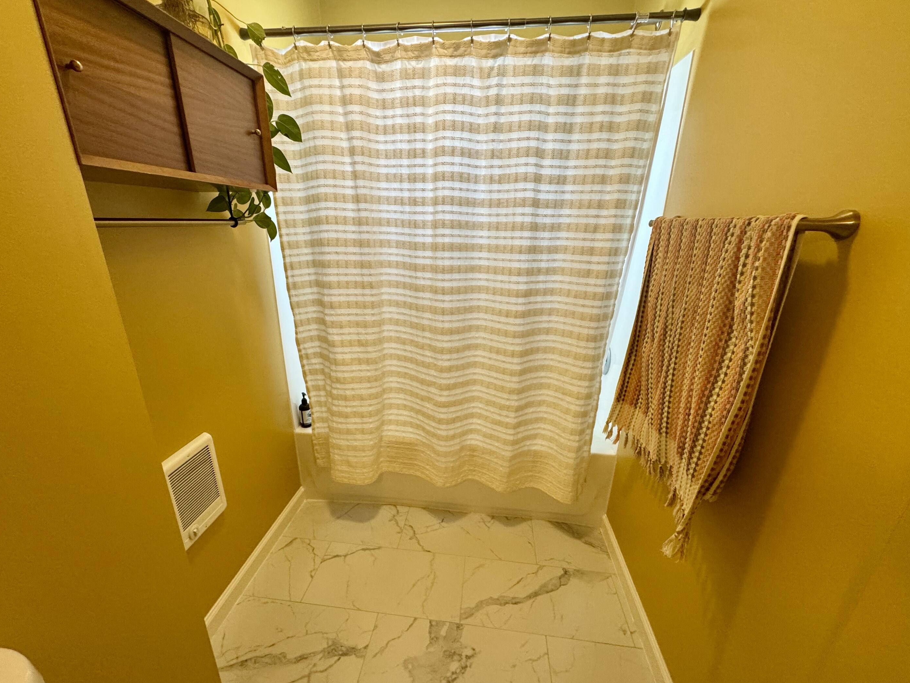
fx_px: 394
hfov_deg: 98.1
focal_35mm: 15
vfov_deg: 81.7
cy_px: 360
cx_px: 442
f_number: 2.2
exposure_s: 1/99
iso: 250
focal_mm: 2.22
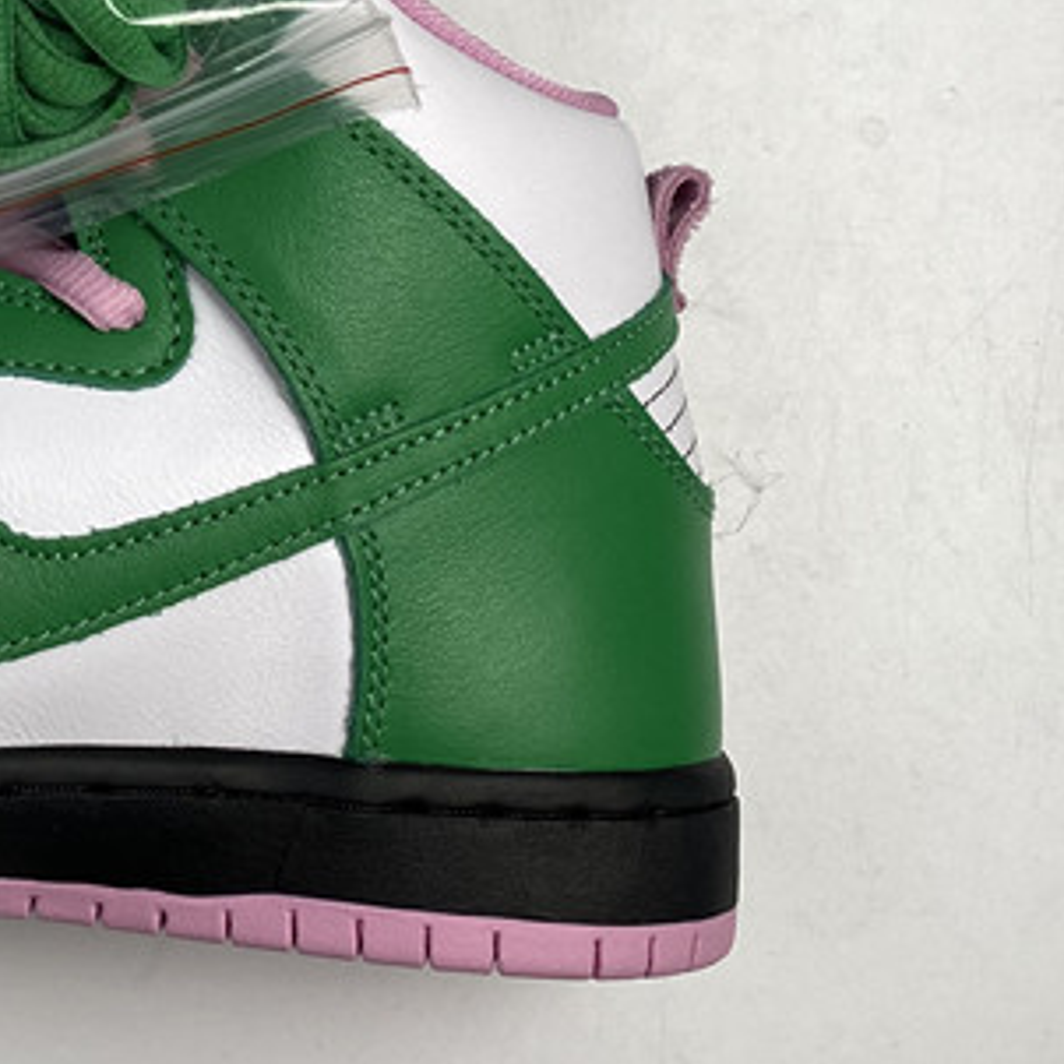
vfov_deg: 21.5
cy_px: -120
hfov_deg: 20.8
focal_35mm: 76
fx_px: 2643
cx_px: -299
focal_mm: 4.25
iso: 32
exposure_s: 1/100
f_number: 1.8
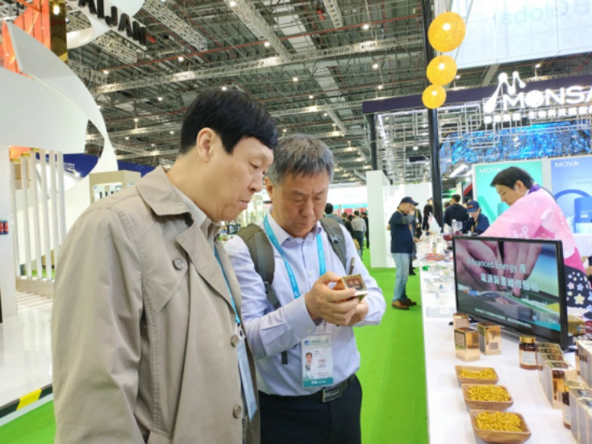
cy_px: 222
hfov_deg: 71.6
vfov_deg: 56.8
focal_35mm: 24
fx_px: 410
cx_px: 296
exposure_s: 1/33
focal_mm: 3.94
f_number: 1.9
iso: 250
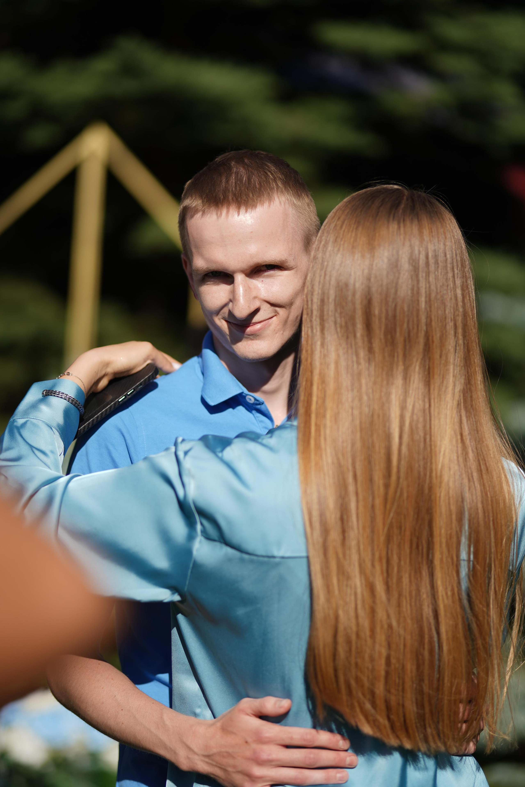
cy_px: 394
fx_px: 1859
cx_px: 262
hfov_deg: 16.1
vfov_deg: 23.9
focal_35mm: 85
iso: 50
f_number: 1.4
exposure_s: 1/6400
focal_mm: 85
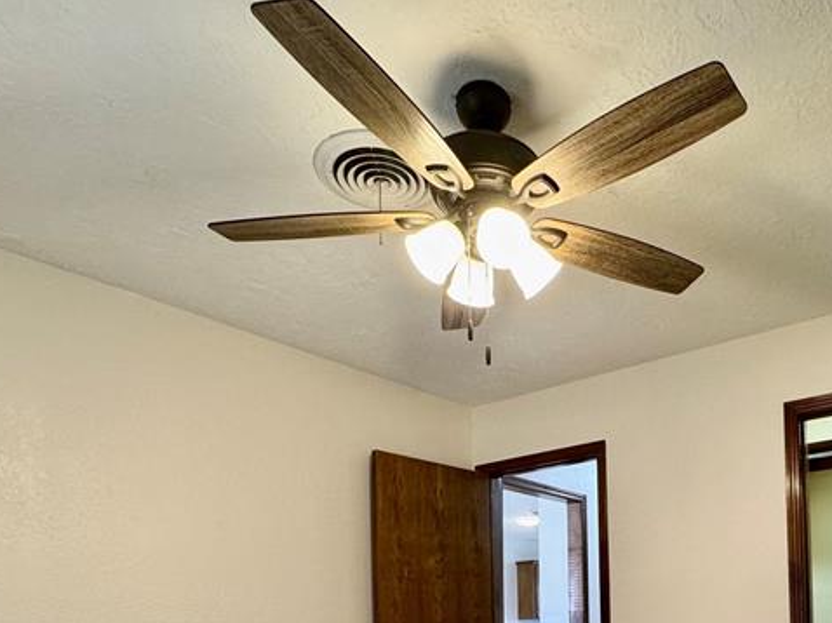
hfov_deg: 57.9
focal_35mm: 30
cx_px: 588
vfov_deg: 41.3
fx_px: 721
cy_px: 611
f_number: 2.2
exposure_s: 1/60
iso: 200
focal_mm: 2.22
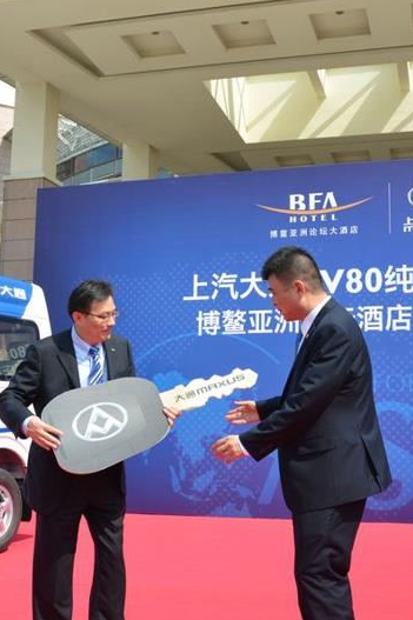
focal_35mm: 48
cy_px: 309
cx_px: 221
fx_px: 822
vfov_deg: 41.3
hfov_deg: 28.2
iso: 125
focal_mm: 21
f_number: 8
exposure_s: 1/250
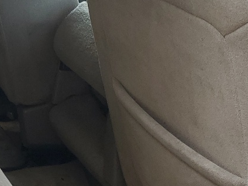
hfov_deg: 17.7
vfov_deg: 14.9
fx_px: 702
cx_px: -139
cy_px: 19
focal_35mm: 98
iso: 50
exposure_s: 1/132
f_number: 1.5
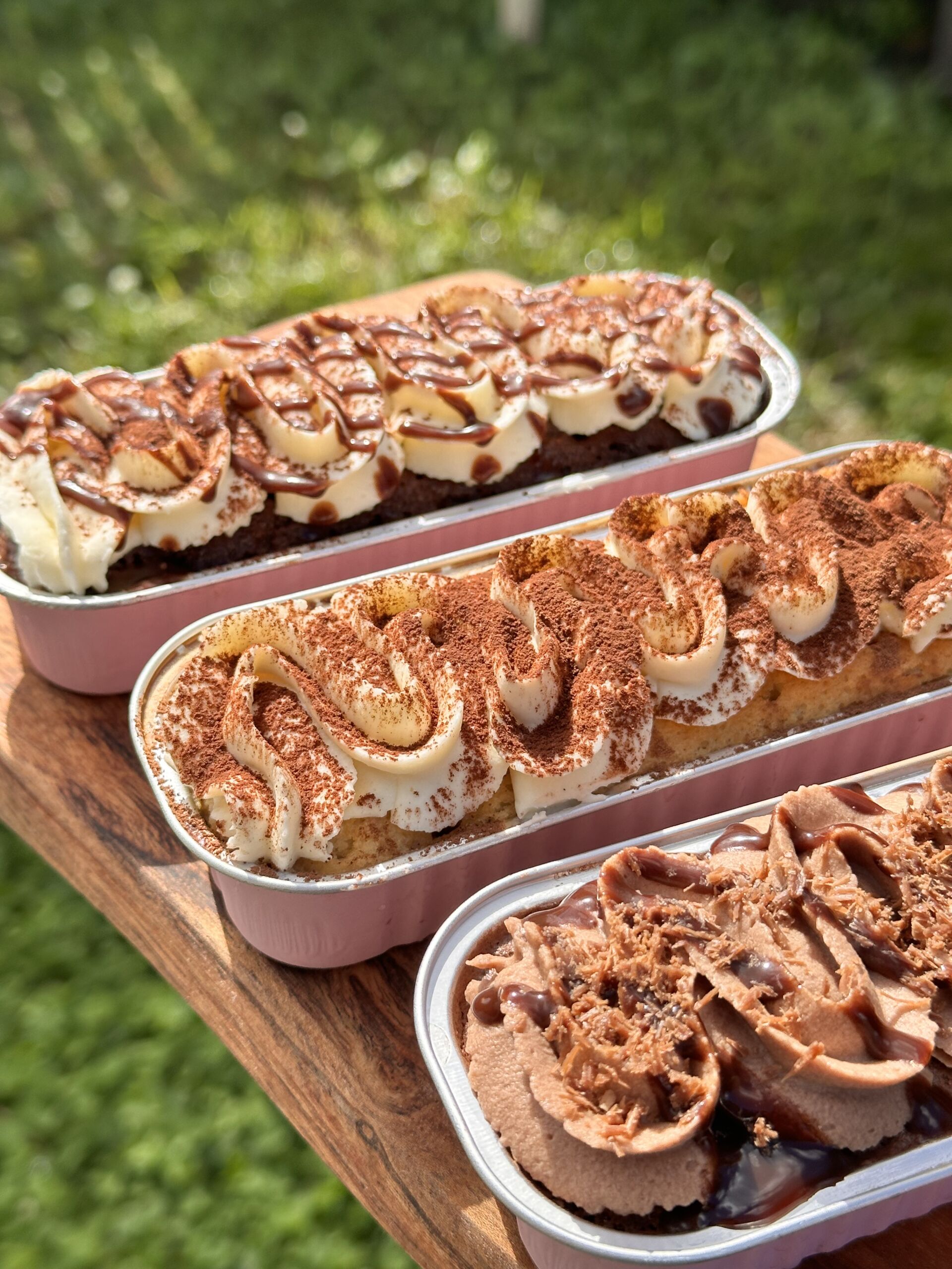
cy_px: 634
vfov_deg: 39.7
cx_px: 476
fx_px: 1760
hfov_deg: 30.3
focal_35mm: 48
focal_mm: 6.86
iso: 64
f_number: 1.78
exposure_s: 1/2160
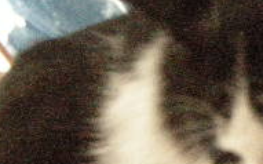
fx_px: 917
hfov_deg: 15.0
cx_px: 406
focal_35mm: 128
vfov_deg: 10.2
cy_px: 119
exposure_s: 1/3
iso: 1600
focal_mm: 7.5
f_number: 2.7
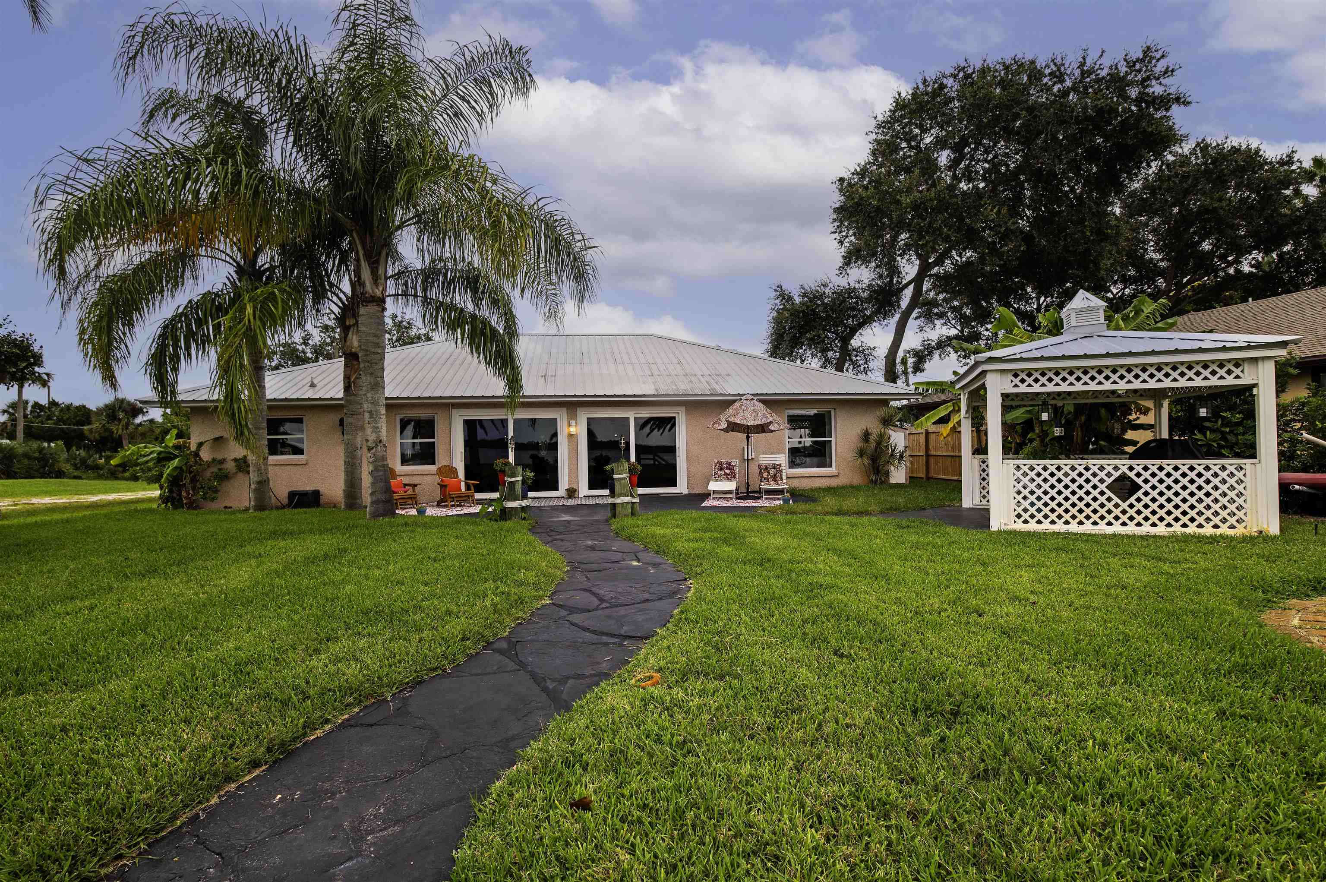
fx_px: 552
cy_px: 441
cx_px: 663
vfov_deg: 77.2
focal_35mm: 15
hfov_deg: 100.4
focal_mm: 15
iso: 320
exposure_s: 1/640
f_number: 5.6
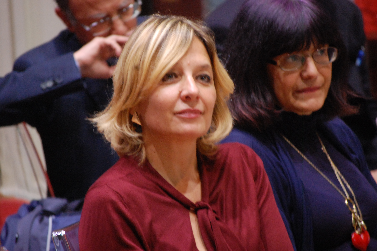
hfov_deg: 6.9
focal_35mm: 300
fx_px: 3139
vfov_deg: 4.6
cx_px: 188
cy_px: 126
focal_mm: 200
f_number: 5.6
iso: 1600
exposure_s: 1/13
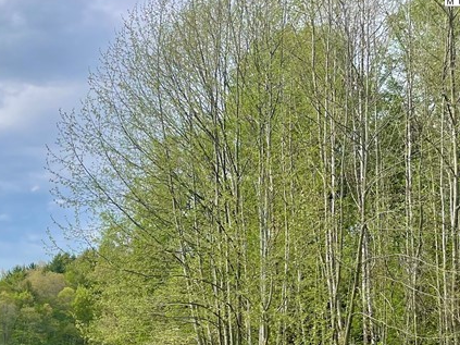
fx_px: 837
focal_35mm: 63
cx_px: 110
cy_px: 369
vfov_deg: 22.1
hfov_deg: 30.2
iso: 32
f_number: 1.6
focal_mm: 5.1
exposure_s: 1/1020
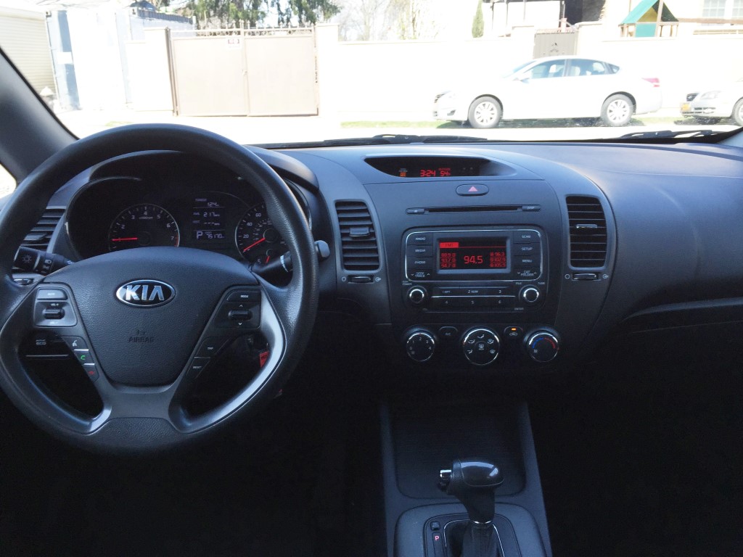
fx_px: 622
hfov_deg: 61.7
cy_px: 278
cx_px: 372
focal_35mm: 29
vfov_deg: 48.2
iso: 32
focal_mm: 4.15
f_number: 2.2
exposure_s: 1/253
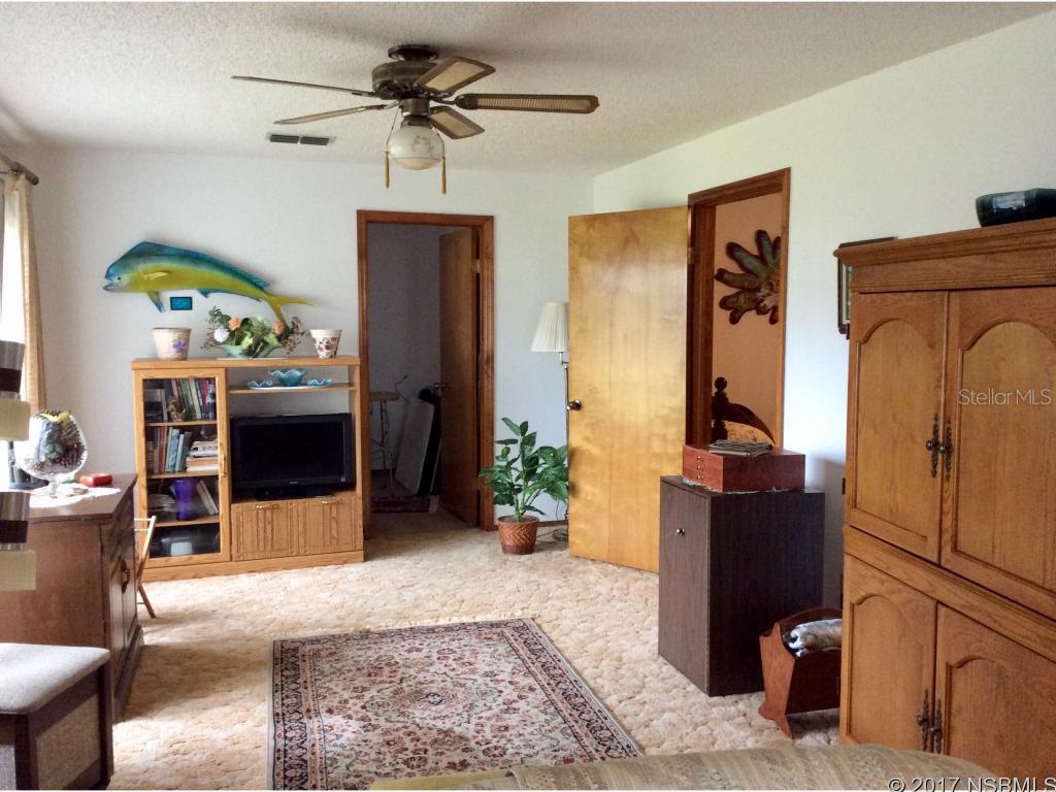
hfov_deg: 56.8
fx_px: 976
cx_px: 528
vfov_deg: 44.2
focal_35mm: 32
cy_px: 396
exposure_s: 1/25
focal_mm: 3.3
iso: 200
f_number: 2.4
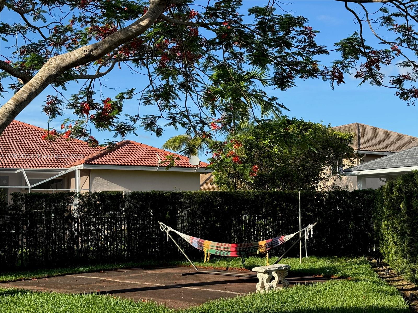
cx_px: 209
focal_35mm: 48
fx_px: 580
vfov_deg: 30.3
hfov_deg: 39.7
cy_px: 156
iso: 64
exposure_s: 1/1984
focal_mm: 6.76
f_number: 1.78
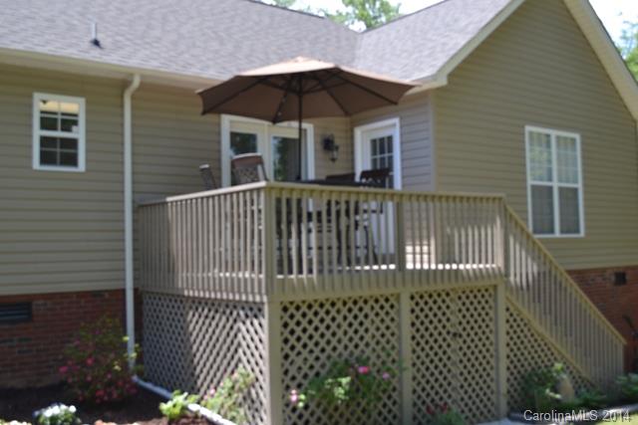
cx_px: 319
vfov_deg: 36.9
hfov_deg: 53.1
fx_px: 638
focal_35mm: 36
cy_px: 212
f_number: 5.6
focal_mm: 24
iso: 100
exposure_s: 1/125
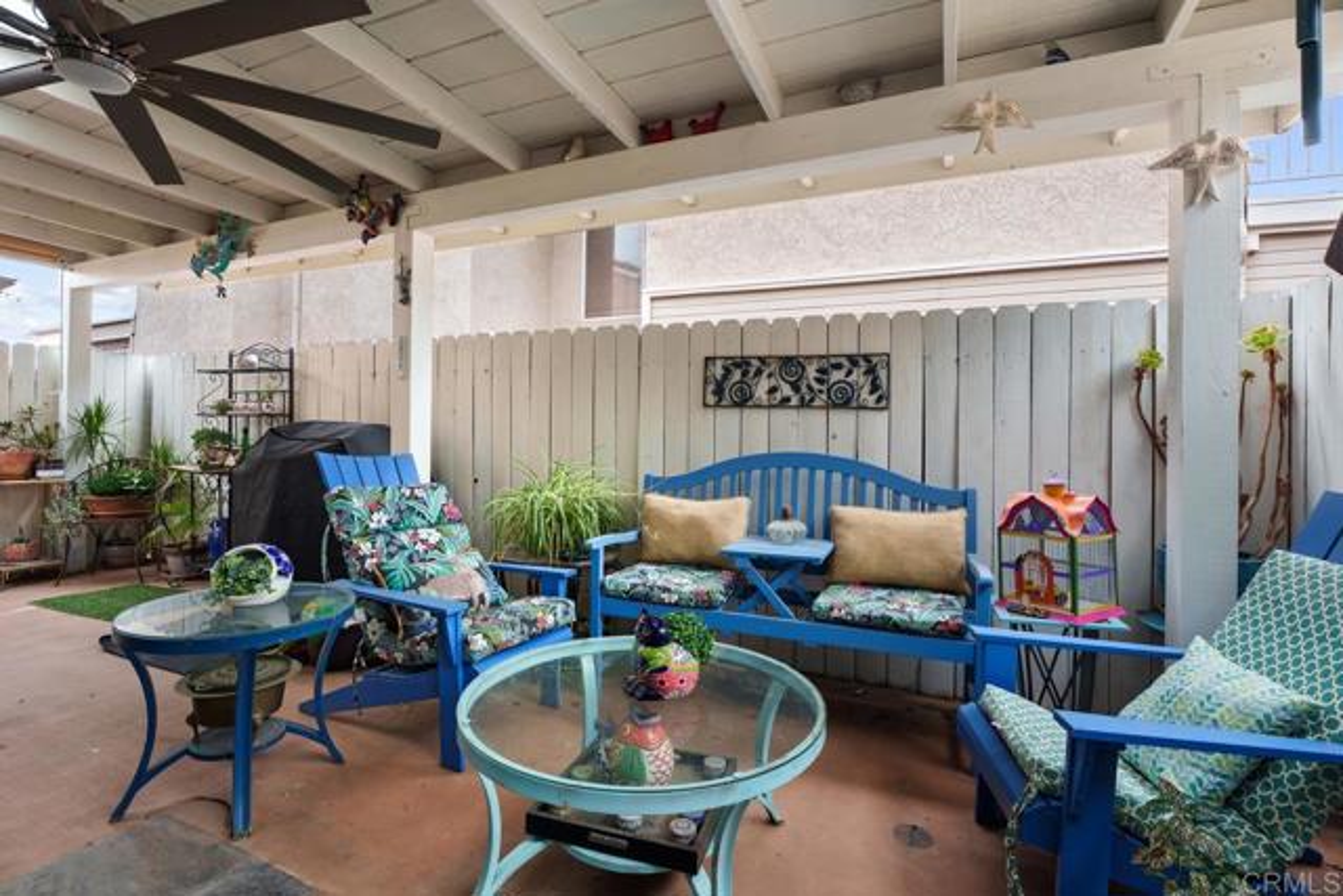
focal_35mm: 17
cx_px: 672
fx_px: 623
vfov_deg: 71.4
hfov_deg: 94.3
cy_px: 448
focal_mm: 16.7
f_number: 8
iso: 400
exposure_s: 1/8
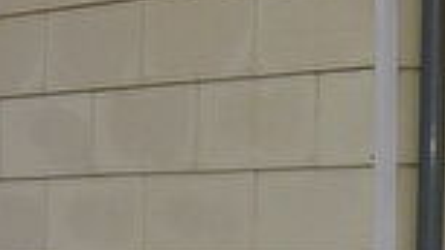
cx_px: 803
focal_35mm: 212
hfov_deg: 9.7
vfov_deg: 5.7
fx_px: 2501
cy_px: -110
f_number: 4
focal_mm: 4.7
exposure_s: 1/125
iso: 100
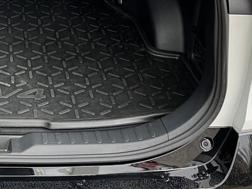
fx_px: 495
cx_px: -7
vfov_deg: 20.4
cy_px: -28
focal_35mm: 68
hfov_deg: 26.8
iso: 125
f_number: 1.6
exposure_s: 1/87
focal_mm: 5.1
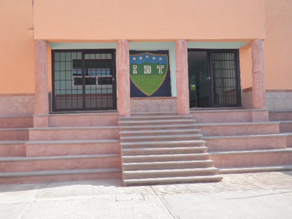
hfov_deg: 44.8
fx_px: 354
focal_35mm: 42
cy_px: 110
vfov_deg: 34.3
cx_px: 146
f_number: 5
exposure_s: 1/100
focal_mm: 7.57
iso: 50
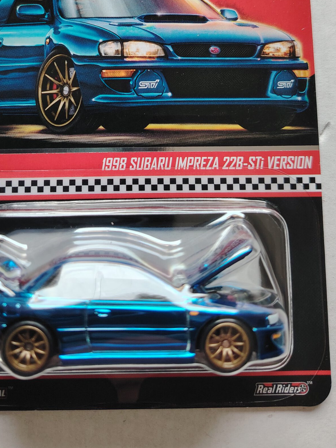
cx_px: 135
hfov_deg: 36.7
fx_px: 505
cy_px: 96
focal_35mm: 39
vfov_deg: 45.7
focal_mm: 5.25
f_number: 1.75
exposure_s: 1/50
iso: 831
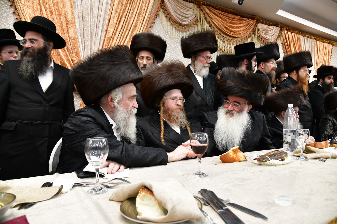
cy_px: 112
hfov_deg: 73.8
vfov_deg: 53.1
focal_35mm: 24
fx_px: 225
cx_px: 168
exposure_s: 1/100
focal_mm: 24
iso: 2000
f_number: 5.6
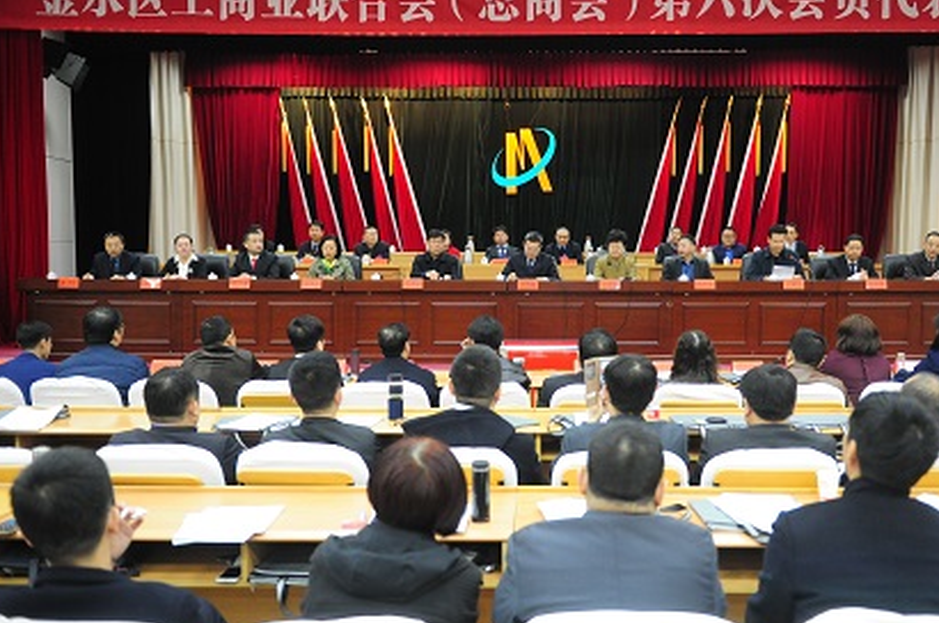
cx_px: 536
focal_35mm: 39
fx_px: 1016
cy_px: 318
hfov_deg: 49.5
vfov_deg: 34.1
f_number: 2.8
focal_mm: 32
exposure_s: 1/60
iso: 1600
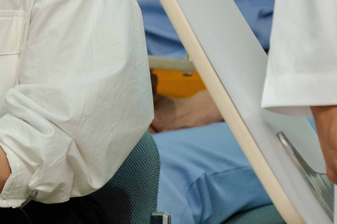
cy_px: -100
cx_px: 20
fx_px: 5158
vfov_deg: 2.5
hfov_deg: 3.7
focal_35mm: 551
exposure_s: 1/160
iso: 2500
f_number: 4
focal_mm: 115
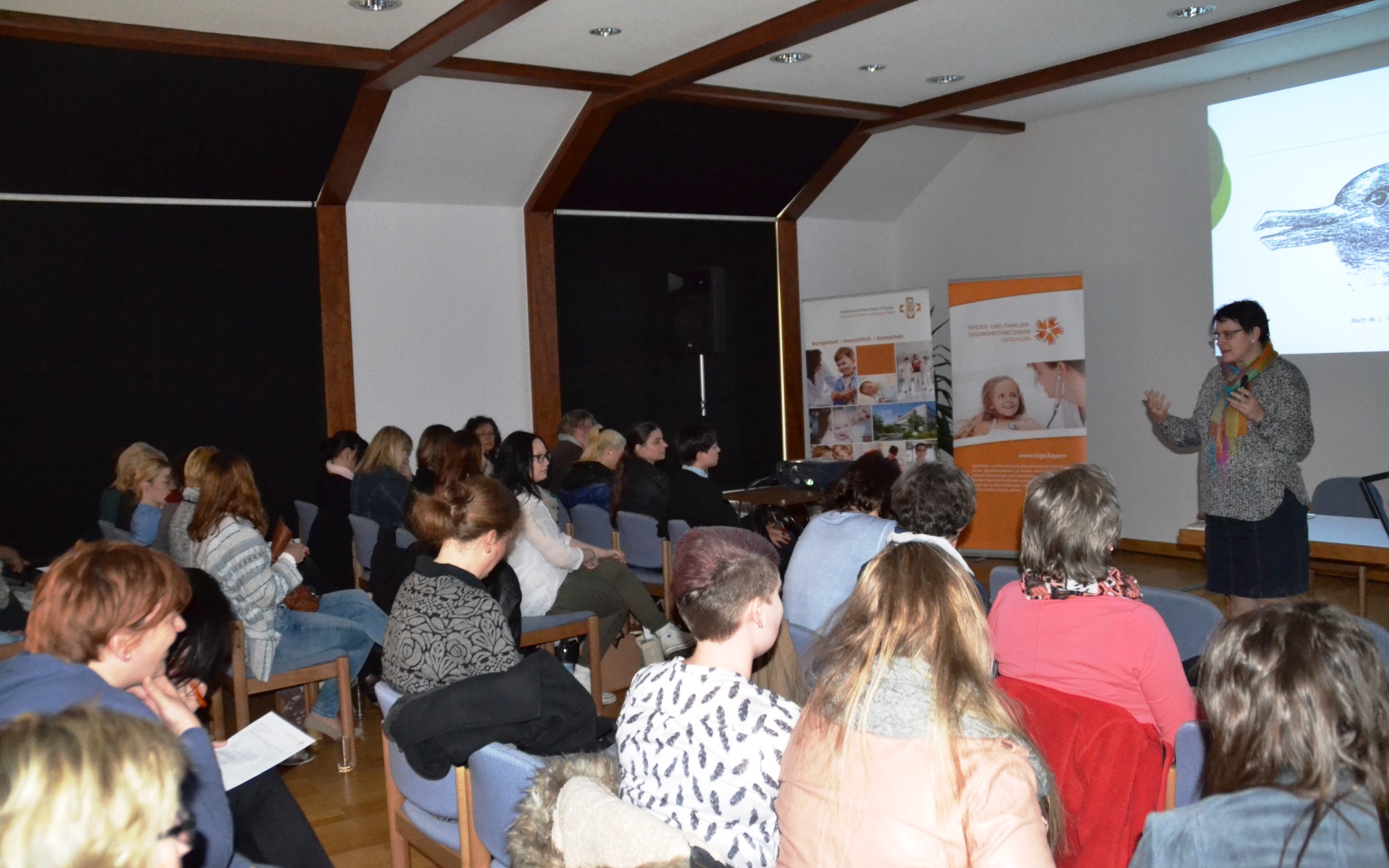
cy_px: 414
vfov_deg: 37.3
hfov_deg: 56.7
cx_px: 698
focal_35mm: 34
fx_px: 1287
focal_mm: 22
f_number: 3.5
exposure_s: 1/60
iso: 3200
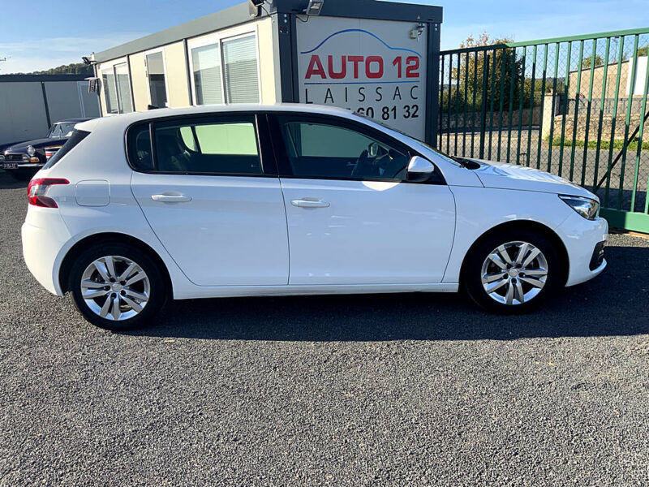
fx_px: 544
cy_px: 244
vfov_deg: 48.2
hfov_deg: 61.7
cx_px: 324
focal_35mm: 29
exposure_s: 1/978
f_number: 1.8
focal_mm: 3
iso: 16
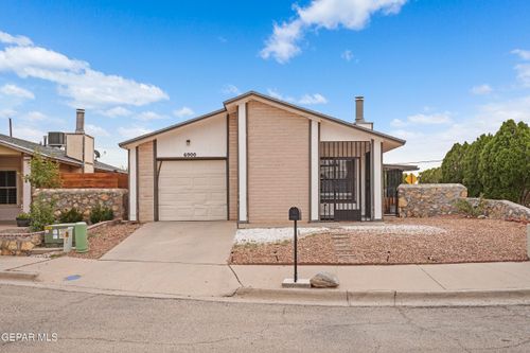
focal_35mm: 35
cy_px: 176
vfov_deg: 37.8
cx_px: 265
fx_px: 515
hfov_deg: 54.5
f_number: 8
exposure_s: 1/200
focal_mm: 35
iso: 320
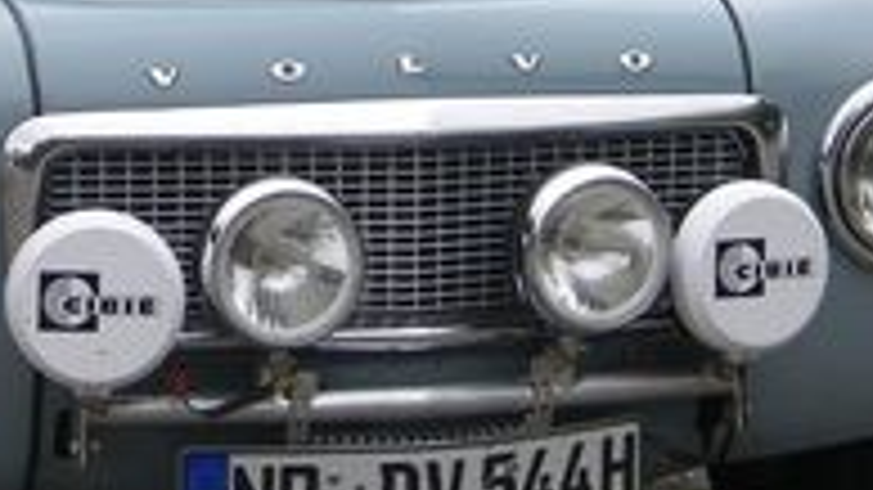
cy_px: -9
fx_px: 5624
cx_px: 279
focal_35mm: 243
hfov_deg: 8.9
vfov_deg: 5.0
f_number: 3.8
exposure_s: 1/200
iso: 64
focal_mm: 11.9
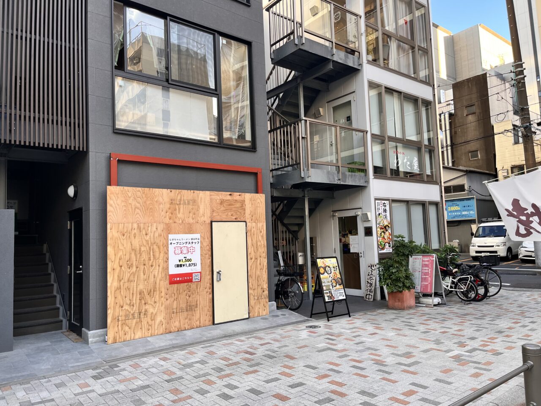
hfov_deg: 67.3
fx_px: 406
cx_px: 270
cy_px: 203
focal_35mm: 26
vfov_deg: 53.1
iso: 32
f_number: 1.6
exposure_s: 1/135
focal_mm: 5.1
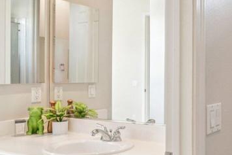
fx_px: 296
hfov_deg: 37.1
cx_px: 245
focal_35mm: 46
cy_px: 76
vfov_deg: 29.2
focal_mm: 16
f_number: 8
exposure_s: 1/8
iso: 400
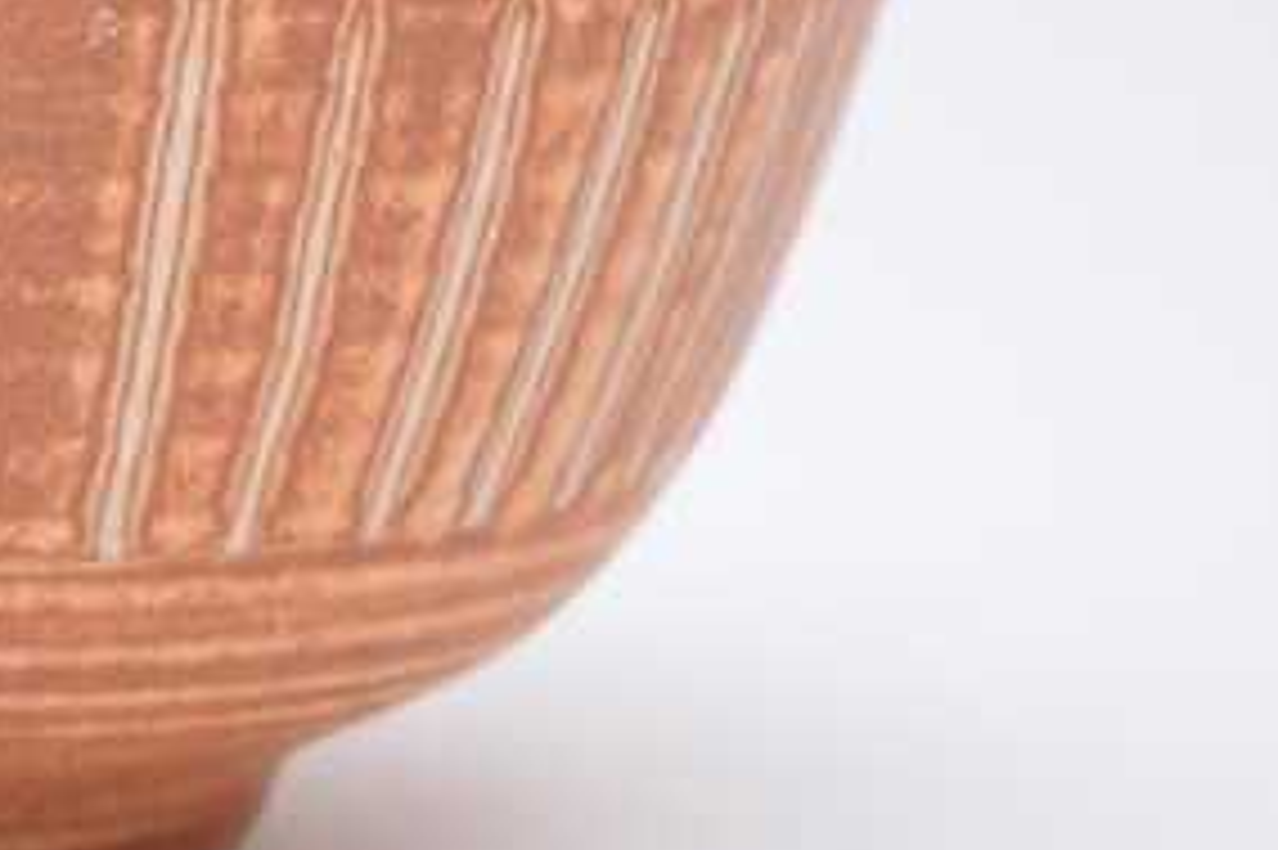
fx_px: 6603
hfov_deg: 10.9
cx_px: -99
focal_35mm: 186
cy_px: 227
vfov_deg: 7.4
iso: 800
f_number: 5.6
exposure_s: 1/125
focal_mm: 55
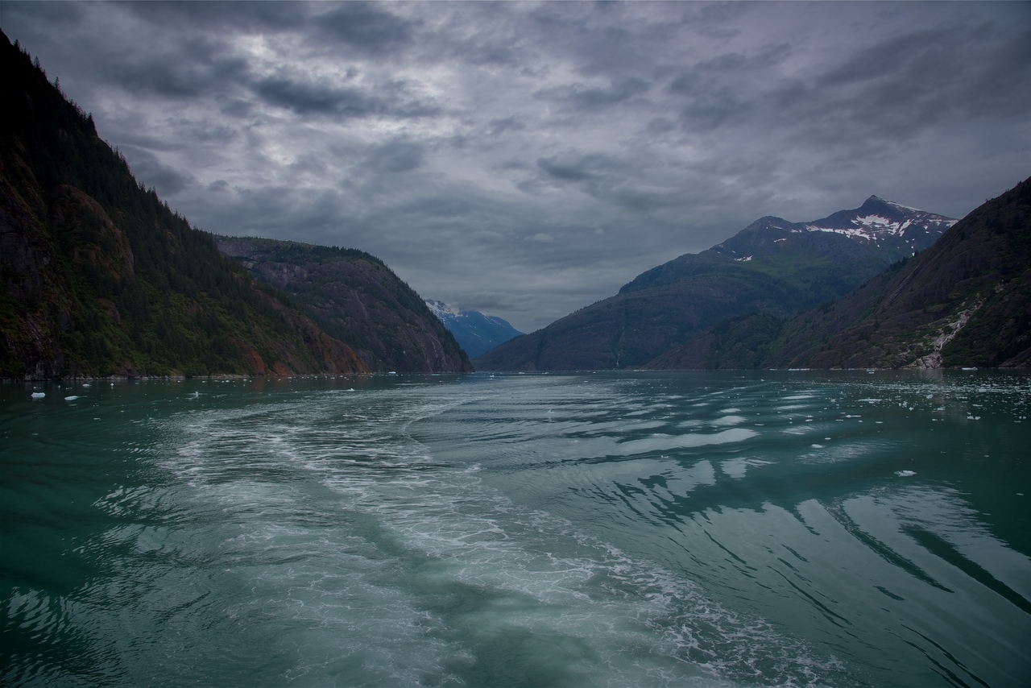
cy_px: 344
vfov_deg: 53.2
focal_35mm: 24
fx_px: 687
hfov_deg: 73.7
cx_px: 516
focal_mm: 24
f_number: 9
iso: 100
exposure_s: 1/250
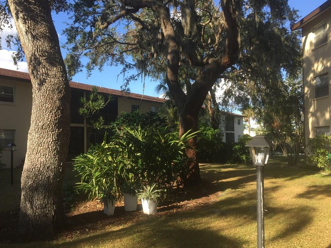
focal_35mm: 32
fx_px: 306
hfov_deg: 56.8
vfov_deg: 44.1
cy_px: 135
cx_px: 164
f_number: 2.2
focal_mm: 4.15
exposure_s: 1/670
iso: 32
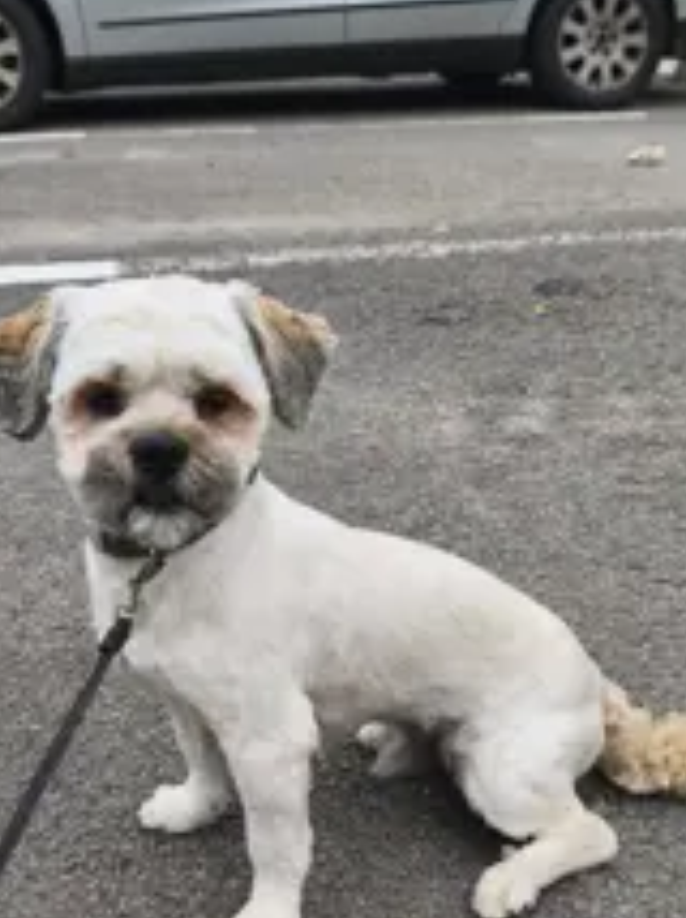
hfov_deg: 33.5
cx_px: 317
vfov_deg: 43.9
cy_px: 468
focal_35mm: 43
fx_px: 1138
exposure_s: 1/459
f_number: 1.65
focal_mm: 6.18
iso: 50
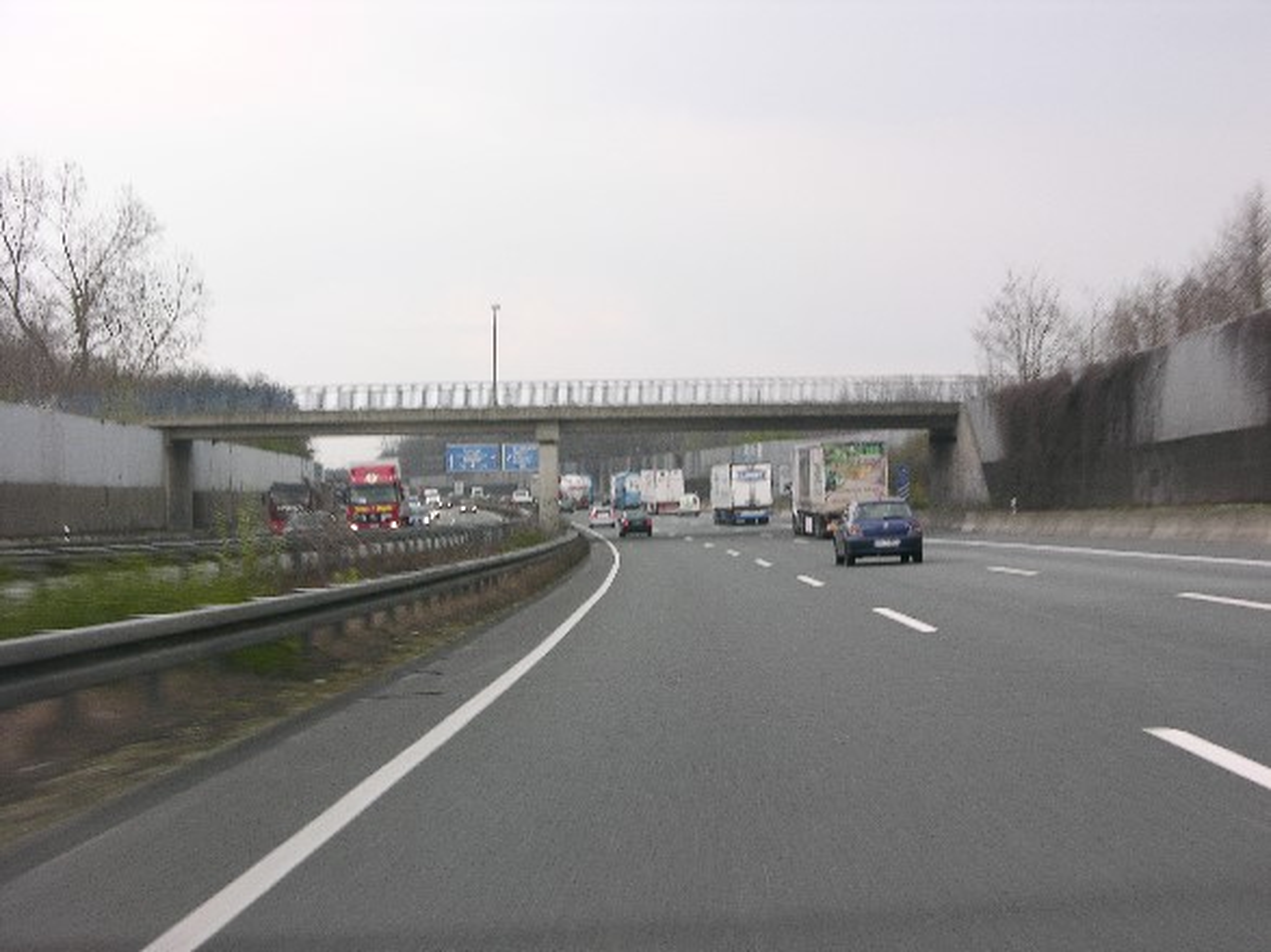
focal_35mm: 70
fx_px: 2570
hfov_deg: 27.8
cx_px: 636
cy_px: 476
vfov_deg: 21.0
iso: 50
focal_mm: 17.8
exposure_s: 1/66.9
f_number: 4.7
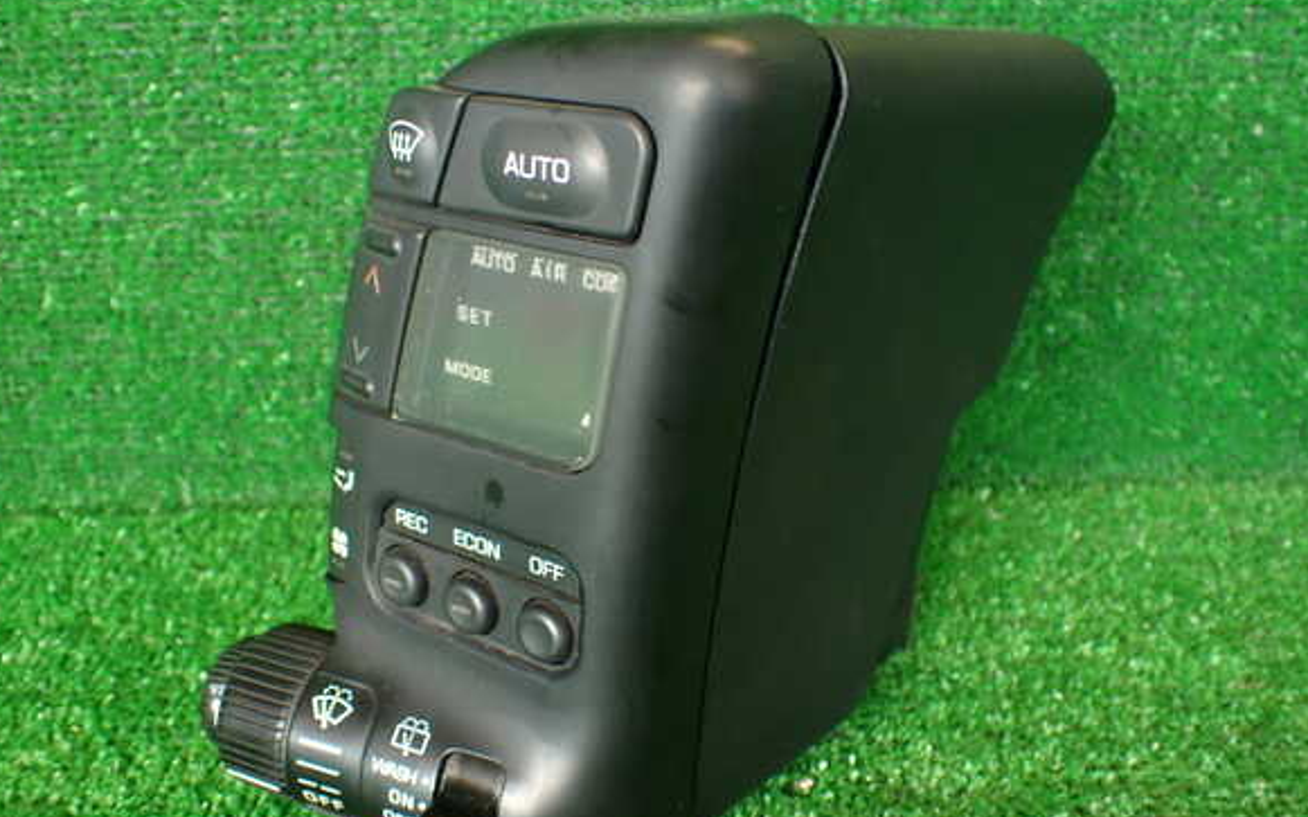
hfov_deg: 55.3
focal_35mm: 35
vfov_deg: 36.3
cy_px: 439
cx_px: 642
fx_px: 1248
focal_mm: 5.79
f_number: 2.4
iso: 200
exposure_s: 1/40
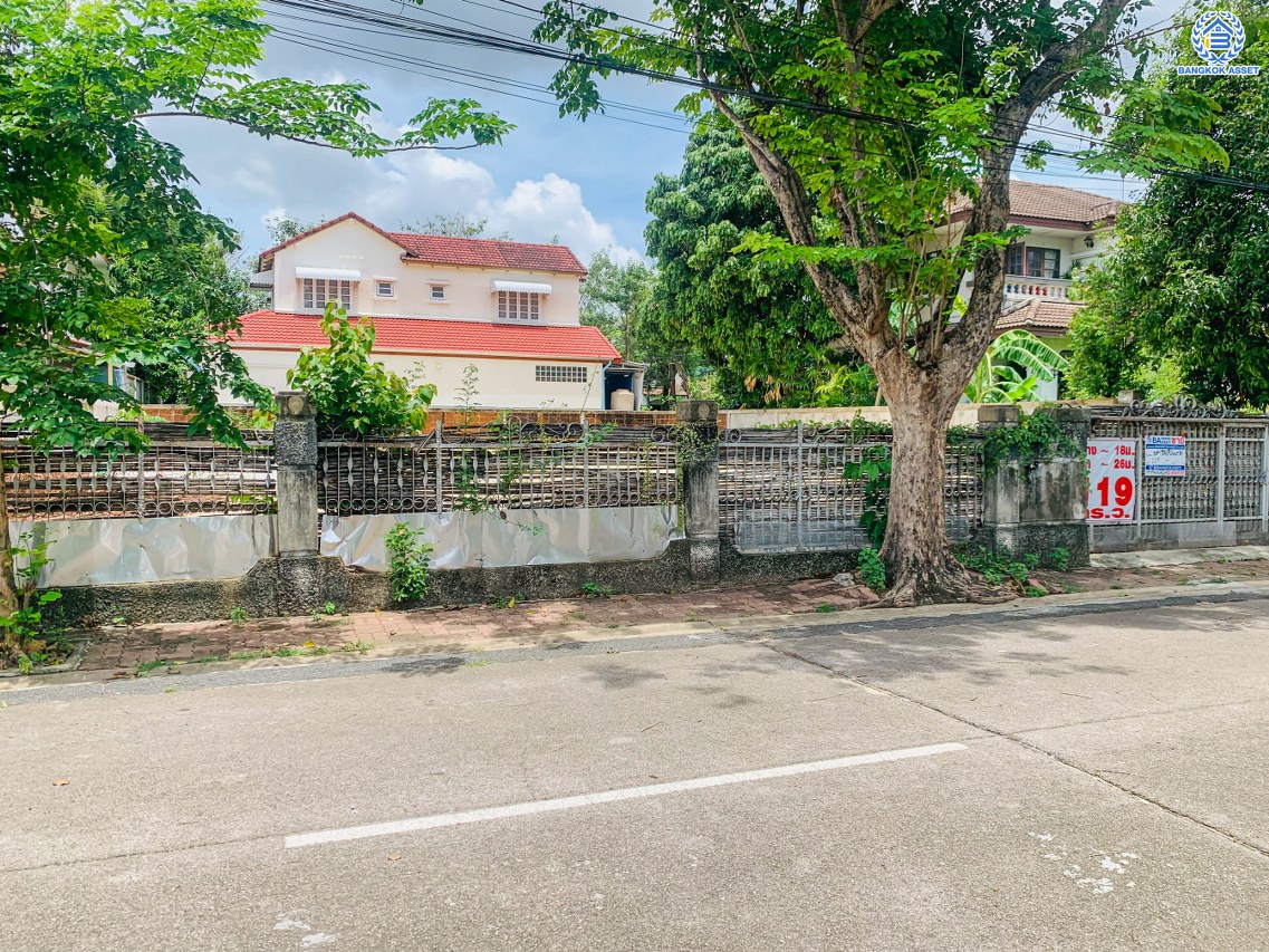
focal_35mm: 26
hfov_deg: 67.3
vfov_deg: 53.1
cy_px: 476
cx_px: 634
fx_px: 953
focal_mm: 4.25
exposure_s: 1/1700
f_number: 1.8
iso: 25
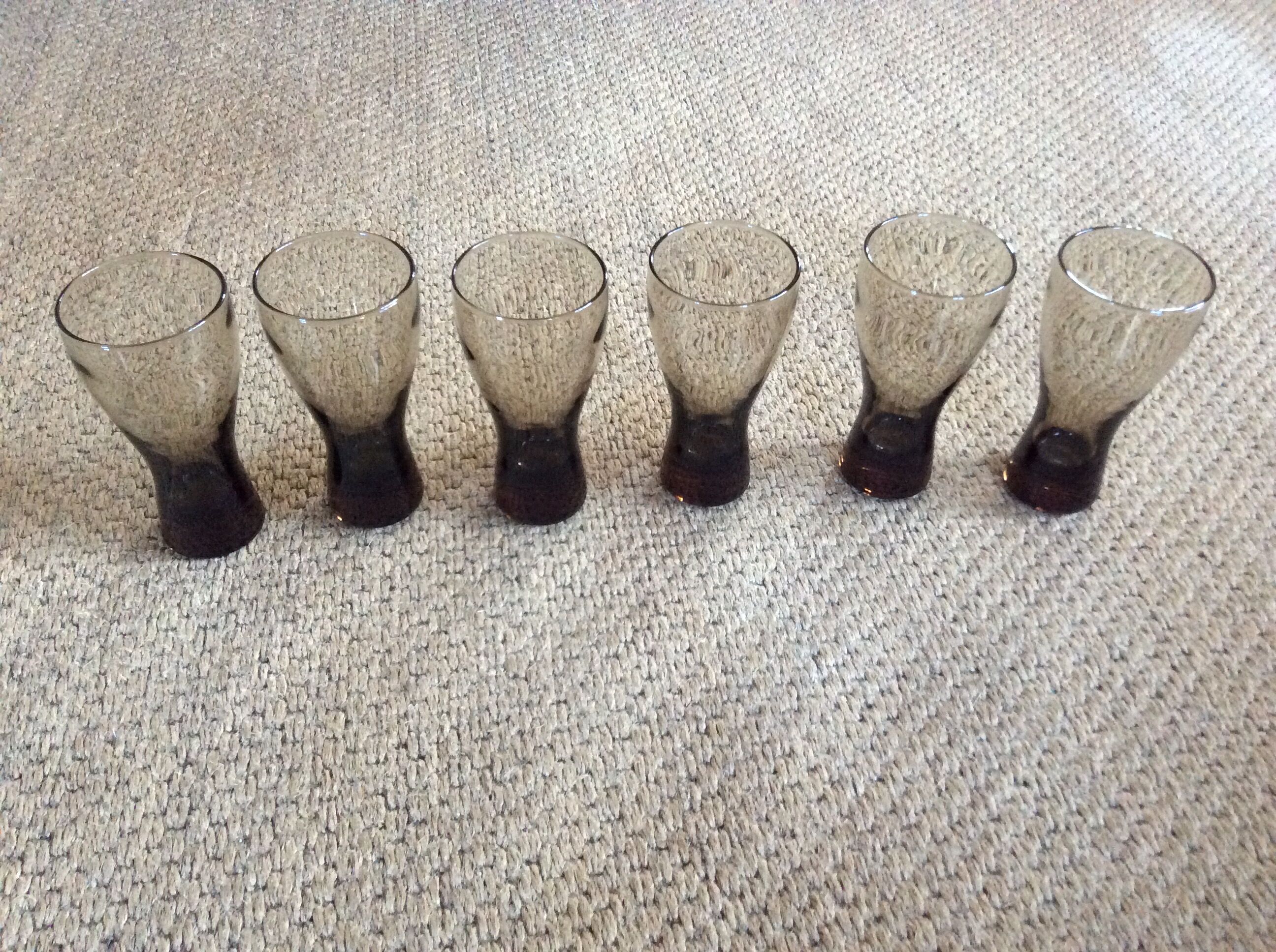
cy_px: 476
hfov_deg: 56.9
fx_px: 1178
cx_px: 638
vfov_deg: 44.1
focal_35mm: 32
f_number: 2.4
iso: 320
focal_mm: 3.3
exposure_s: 1/20
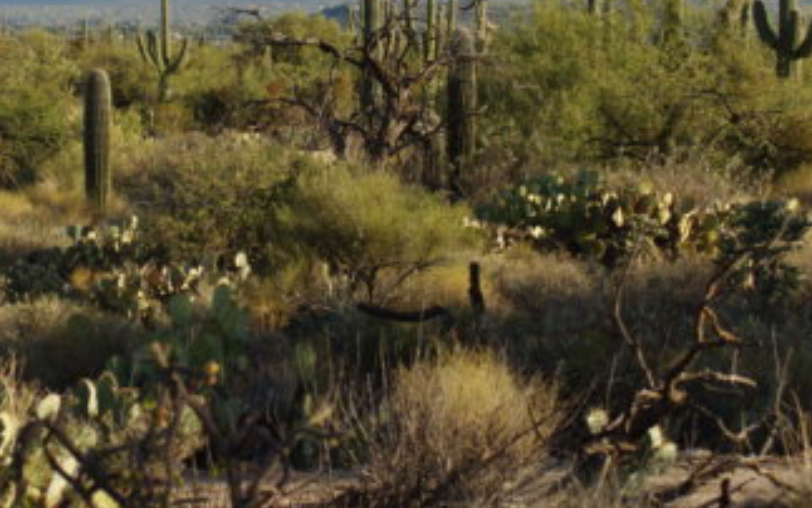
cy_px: 104
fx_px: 3674
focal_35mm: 166
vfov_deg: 7.9
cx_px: 244
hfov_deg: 12.6
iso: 100
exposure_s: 1/180
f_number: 5.6
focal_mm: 70
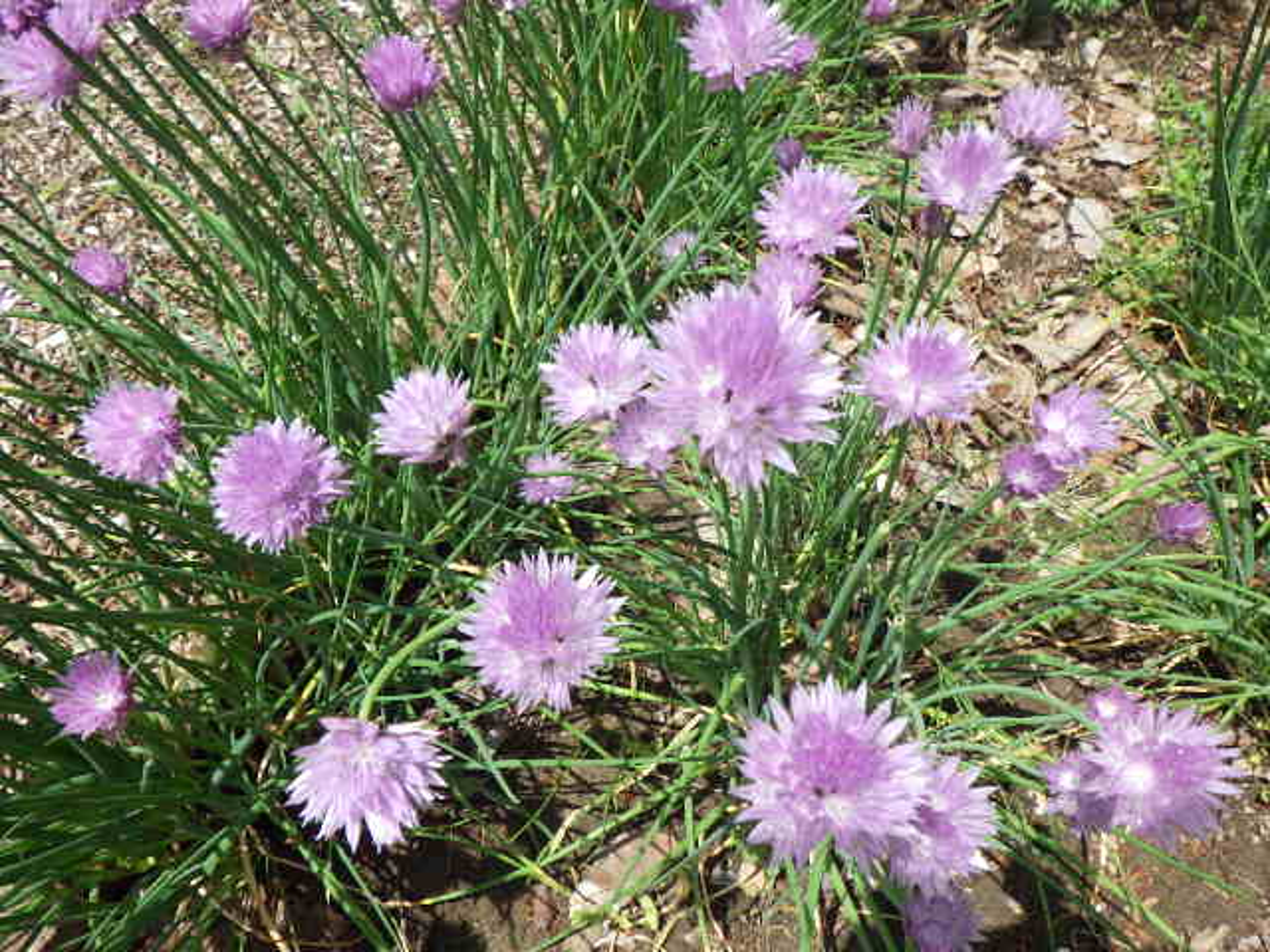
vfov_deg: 49.7
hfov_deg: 63.4
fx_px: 1027
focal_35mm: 28
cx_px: 635
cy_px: 476
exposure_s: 1/640
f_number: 4.2
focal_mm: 5
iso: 125
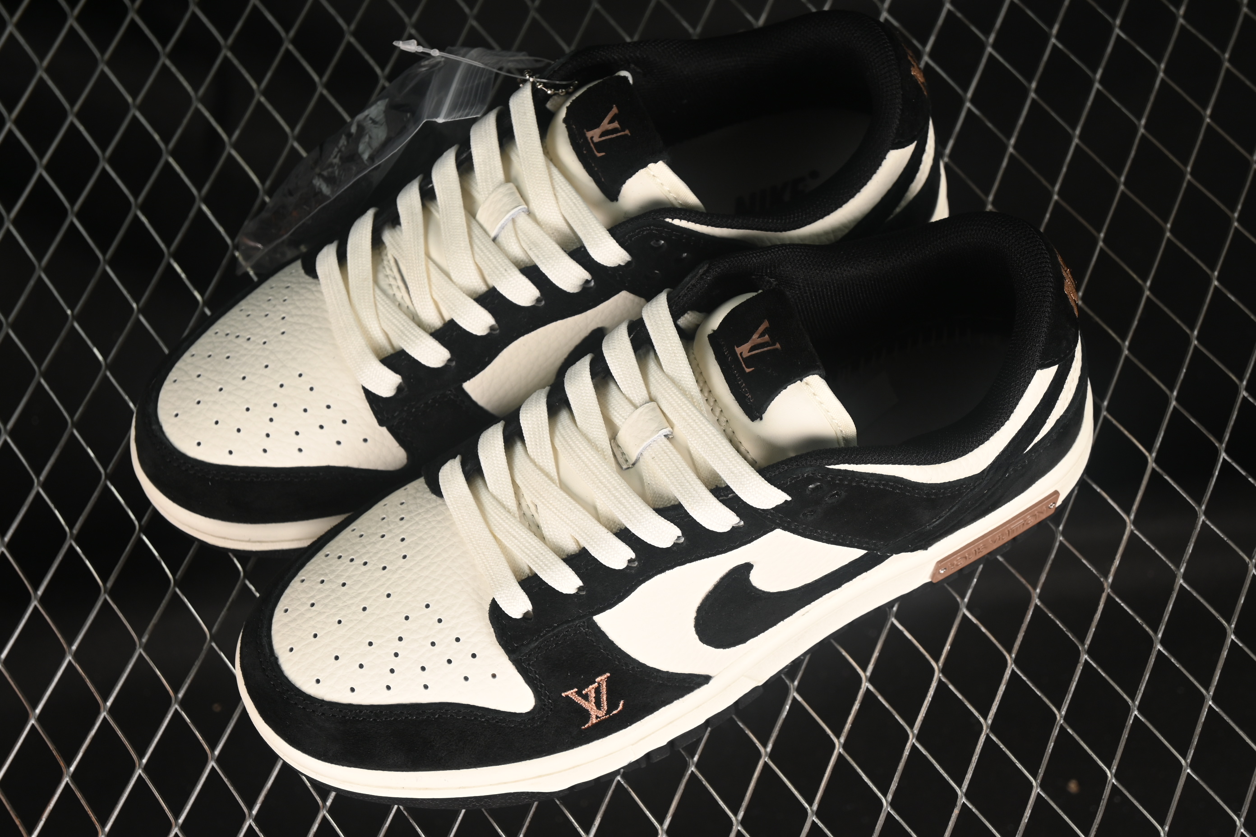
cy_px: 418
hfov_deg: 27.0
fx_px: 2616
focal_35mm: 75
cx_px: 628
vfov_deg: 18.2
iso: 160
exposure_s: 1/60
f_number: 6.3
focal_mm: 50
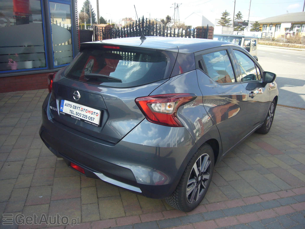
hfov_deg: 63.4
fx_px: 247
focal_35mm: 28
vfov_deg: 49.7
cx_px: 152
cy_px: 114
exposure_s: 1/320
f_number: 2.8
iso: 80
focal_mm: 4.6
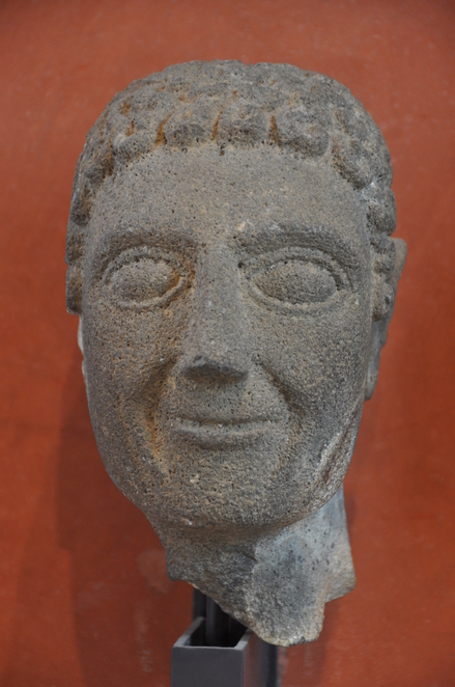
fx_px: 2711
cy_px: 344
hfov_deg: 9.6
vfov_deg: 14.4
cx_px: 228
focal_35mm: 142
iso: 640
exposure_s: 1/25
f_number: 5.3
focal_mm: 95
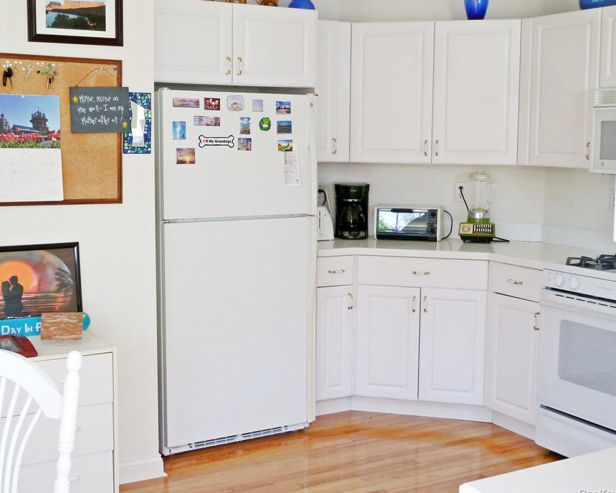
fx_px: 857
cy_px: 249
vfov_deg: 32.1
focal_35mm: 47
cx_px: 308
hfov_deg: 39.5
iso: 250
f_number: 3.7
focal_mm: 7.3
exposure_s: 1/30
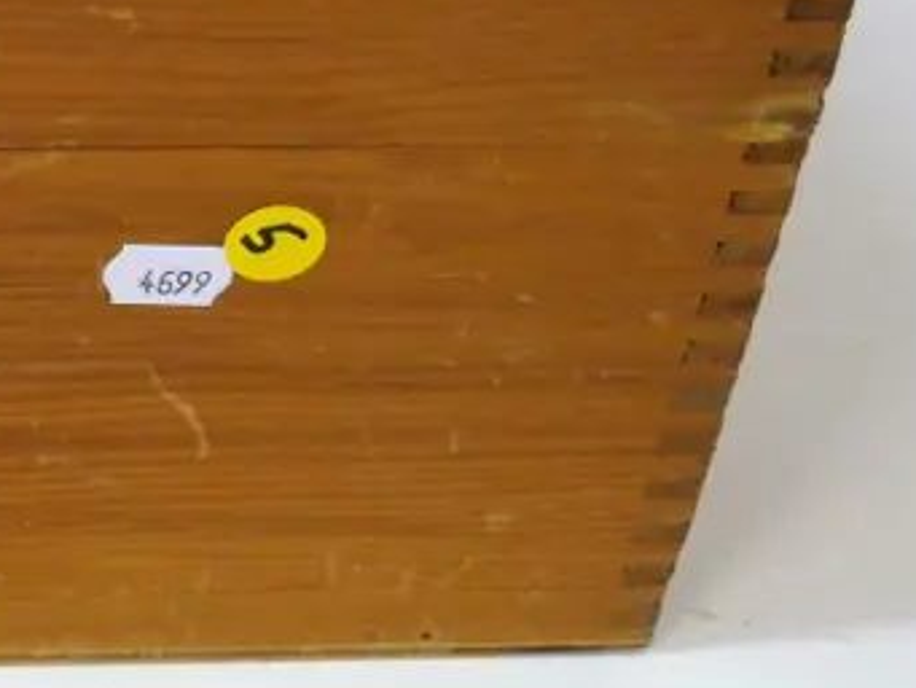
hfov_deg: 15.3
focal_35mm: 120
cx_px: -422
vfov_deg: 12.2
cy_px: -73
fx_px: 3177
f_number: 4.6
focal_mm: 20
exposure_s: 1/250
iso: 3200
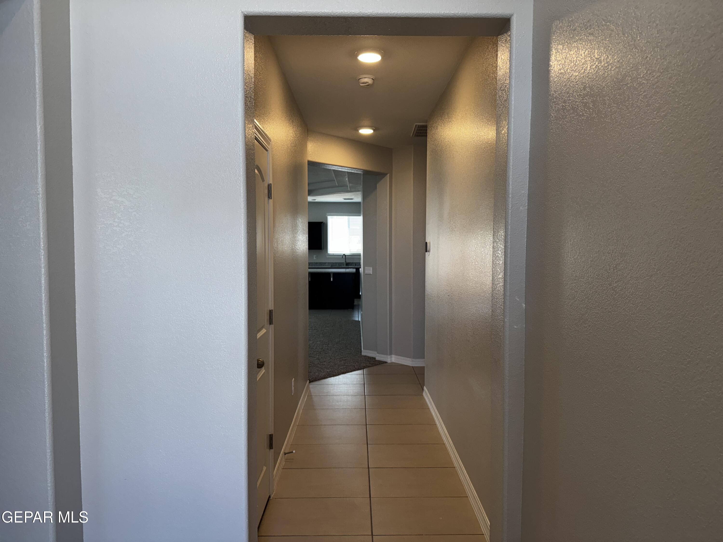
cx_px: 362
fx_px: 501
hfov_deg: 71.6
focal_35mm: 24
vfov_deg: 56.8
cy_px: 271
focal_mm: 6.76
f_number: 1.78
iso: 100
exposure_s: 1/120
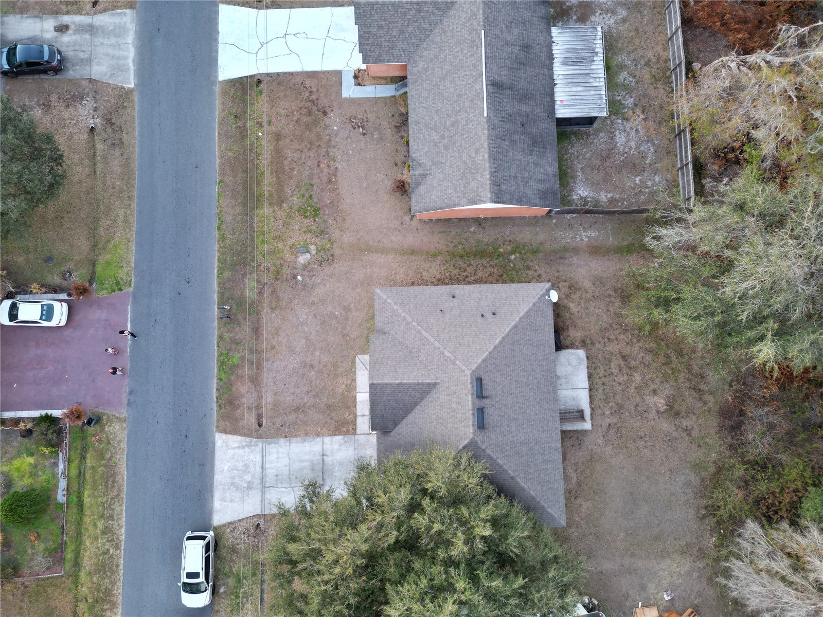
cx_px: 412
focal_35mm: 24
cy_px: 308
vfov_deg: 56.8
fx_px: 571
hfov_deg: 71.6
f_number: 1.7
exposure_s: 1/15
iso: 160
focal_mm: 6.72
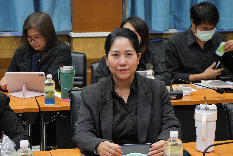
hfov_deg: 18.9
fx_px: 699
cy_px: 78
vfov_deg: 12.7
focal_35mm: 108
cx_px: 116
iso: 3200
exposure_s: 1/60
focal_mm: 52
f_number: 5.6
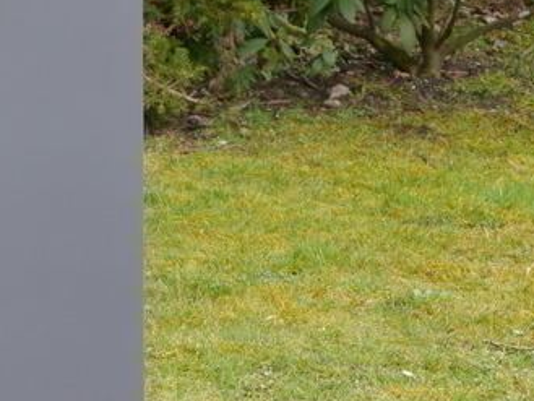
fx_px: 3148
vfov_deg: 7.3
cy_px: 71
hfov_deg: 9.7
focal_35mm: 204
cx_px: 115
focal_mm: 42
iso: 160
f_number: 5.6
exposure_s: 1/100
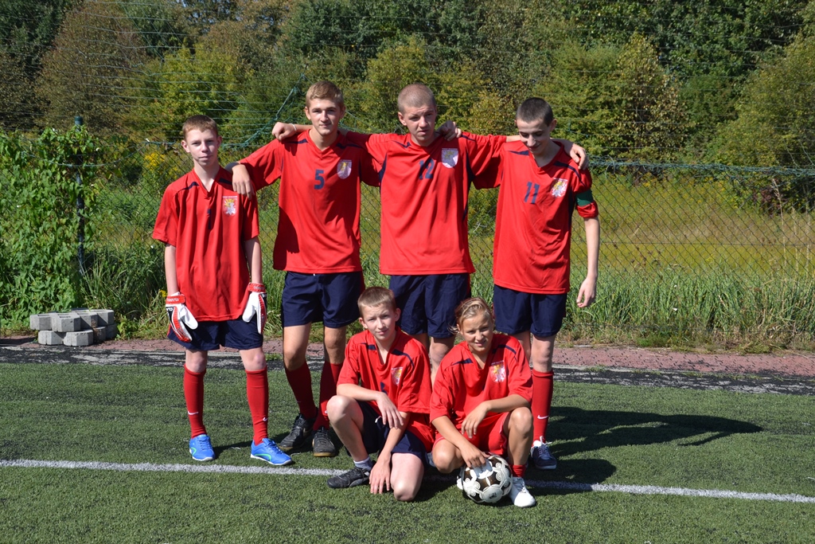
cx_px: 408
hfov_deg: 35.0
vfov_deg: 23.8
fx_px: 1291
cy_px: 272
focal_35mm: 57
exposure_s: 1/250
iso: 100
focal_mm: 38
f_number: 7.1
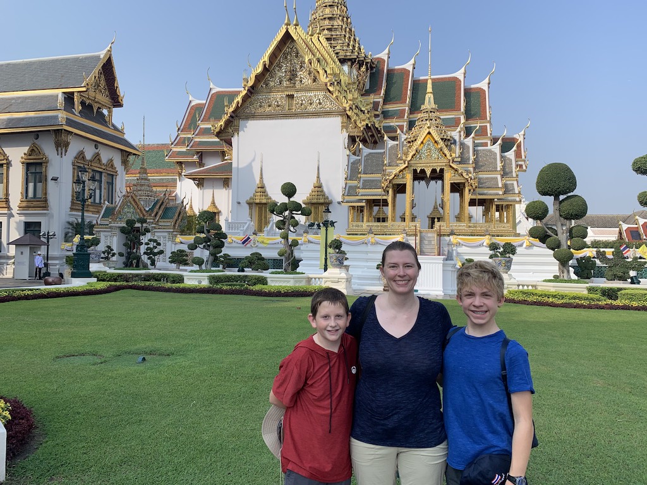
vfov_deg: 53.1
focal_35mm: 26
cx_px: 324
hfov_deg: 67.3
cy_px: 242
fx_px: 486
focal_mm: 4.25
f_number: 1.8
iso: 25
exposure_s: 1/1468
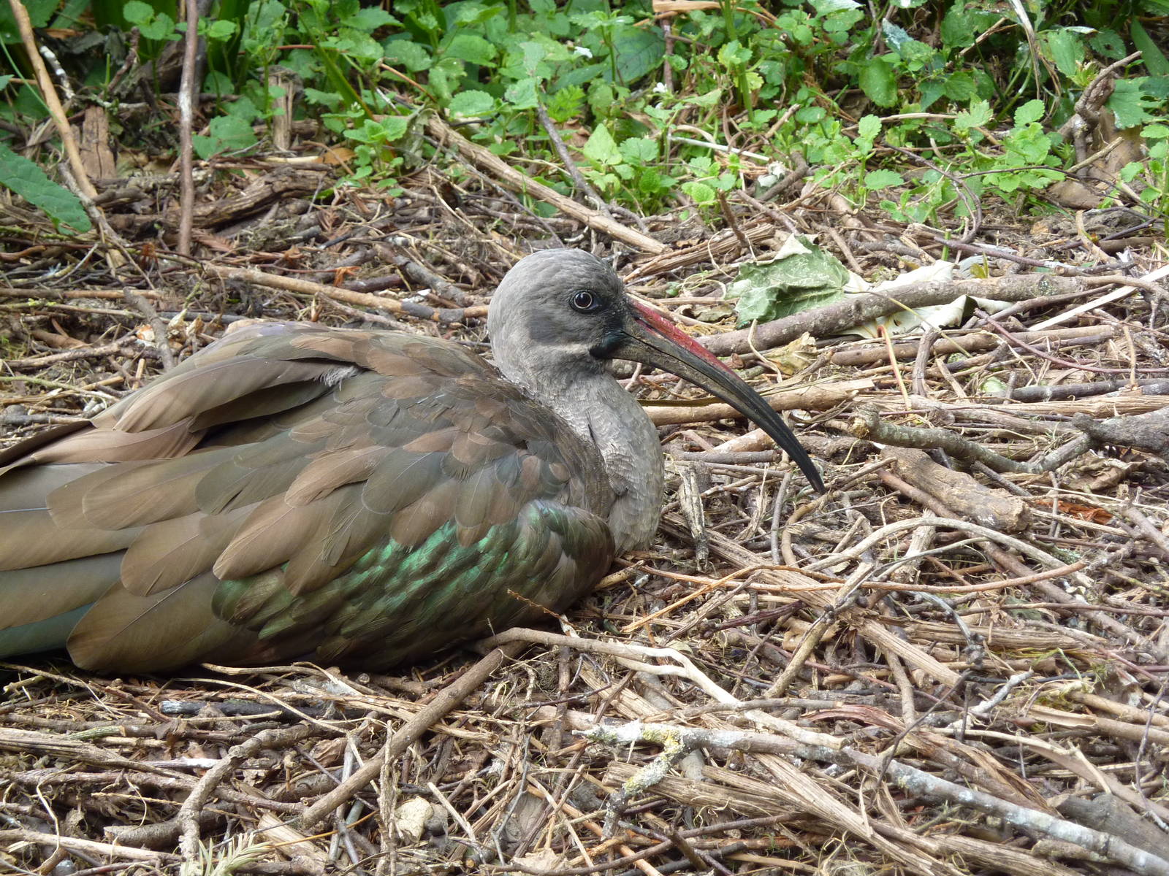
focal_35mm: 182
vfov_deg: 8.2
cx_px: 584
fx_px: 6146
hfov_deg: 10.9
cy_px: 438
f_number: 4.5
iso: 200
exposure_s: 1/60
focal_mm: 29.9
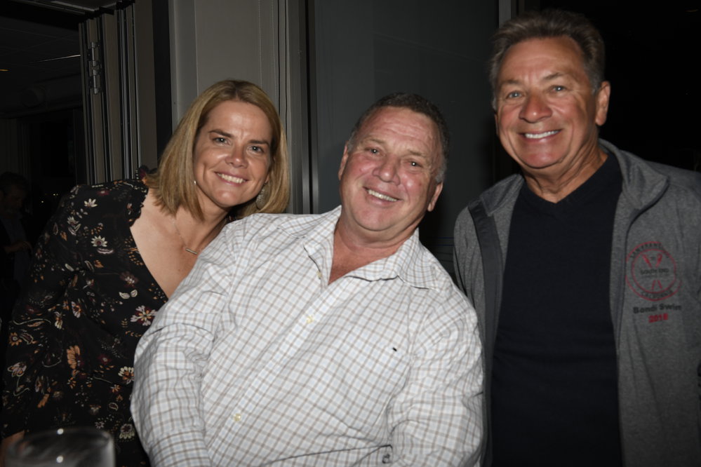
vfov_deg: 35.1
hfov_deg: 50.7
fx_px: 740
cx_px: 350
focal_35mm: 38
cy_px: 234
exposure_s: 1/100
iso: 320
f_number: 8
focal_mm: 38
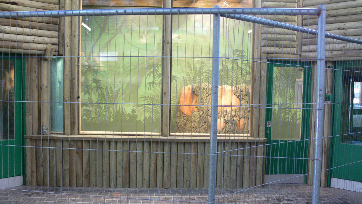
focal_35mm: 39
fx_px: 374
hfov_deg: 51.6
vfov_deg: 30.4
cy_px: 103
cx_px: 185
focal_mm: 7.4
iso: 200
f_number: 2.8
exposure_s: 1/13
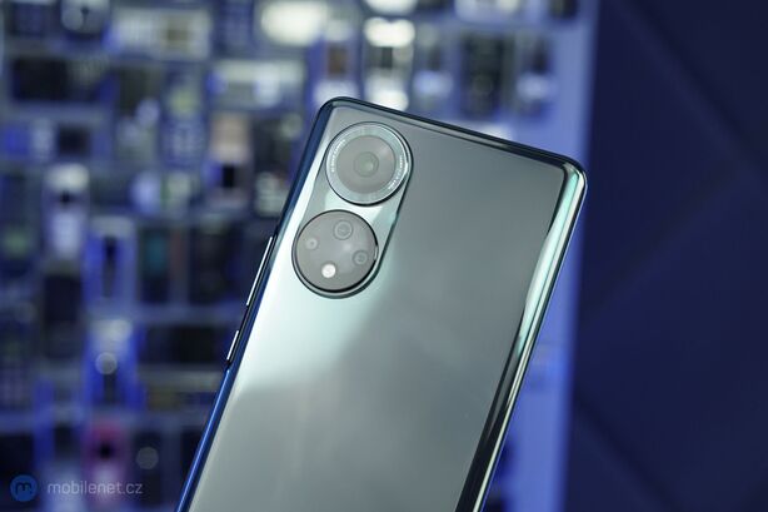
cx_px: 384
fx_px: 1024
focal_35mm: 48
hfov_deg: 41.1
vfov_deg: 28.1
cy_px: 256
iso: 1600
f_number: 6.3
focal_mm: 48
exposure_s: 1/160
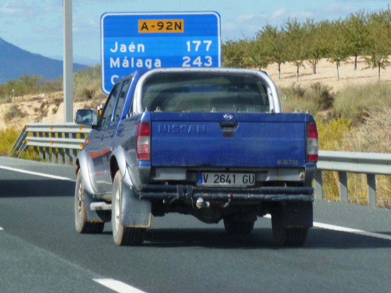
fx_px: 1401
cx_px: 196
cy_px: 146
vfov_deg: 12.0
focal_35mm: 124
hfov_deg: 15.9
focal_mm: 22.1
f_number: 4.9
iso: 80
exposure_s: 1/500
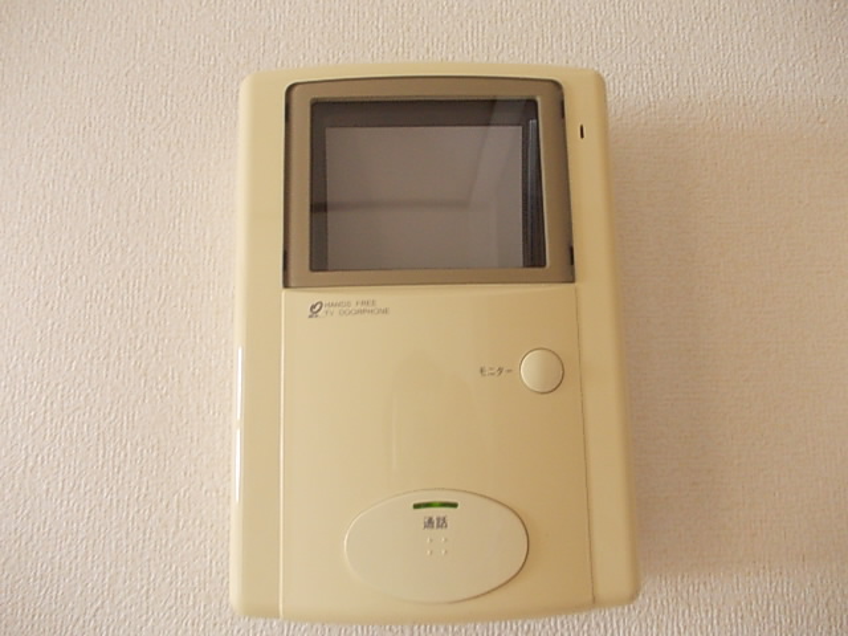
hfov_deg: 63.4
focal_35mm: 28
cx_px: 424
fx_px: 686
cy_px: 318
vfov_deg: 49.7
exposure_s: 1/25
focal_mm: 4
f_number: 2.7
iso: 200
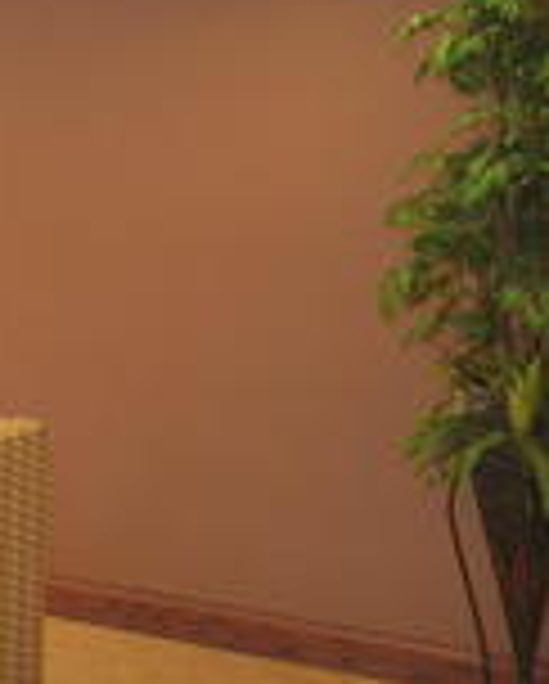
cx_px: -641
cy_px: 171
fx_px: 1622
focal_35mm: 80
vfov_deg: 23.6
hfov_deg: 14.7
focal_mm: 14
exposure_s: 1/13
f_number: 5
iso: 250
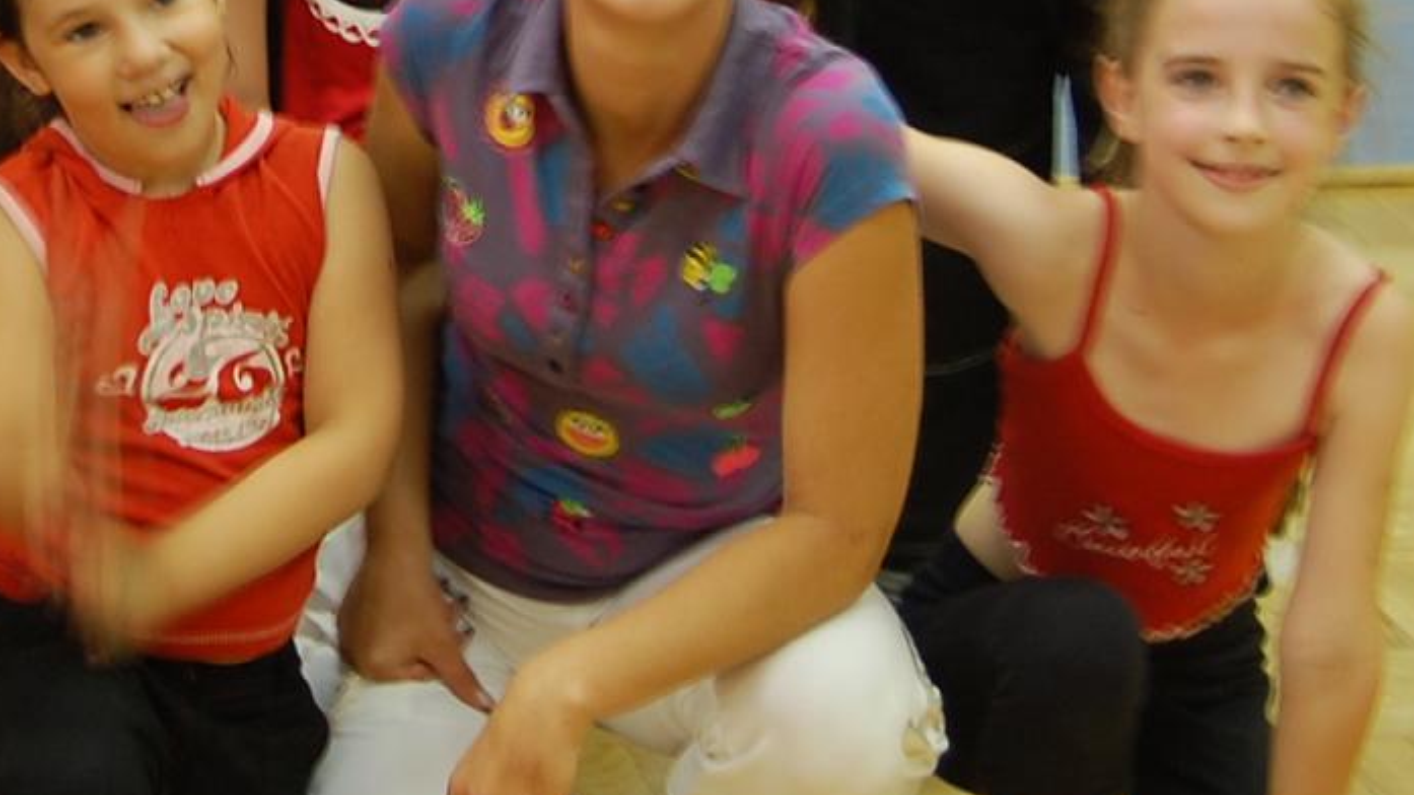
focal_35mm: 141
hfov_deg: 15.1
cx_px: 188
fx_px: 5286
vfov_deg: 8.4
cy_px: -343
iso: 200
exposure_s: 1/10
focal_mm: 26
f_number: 4
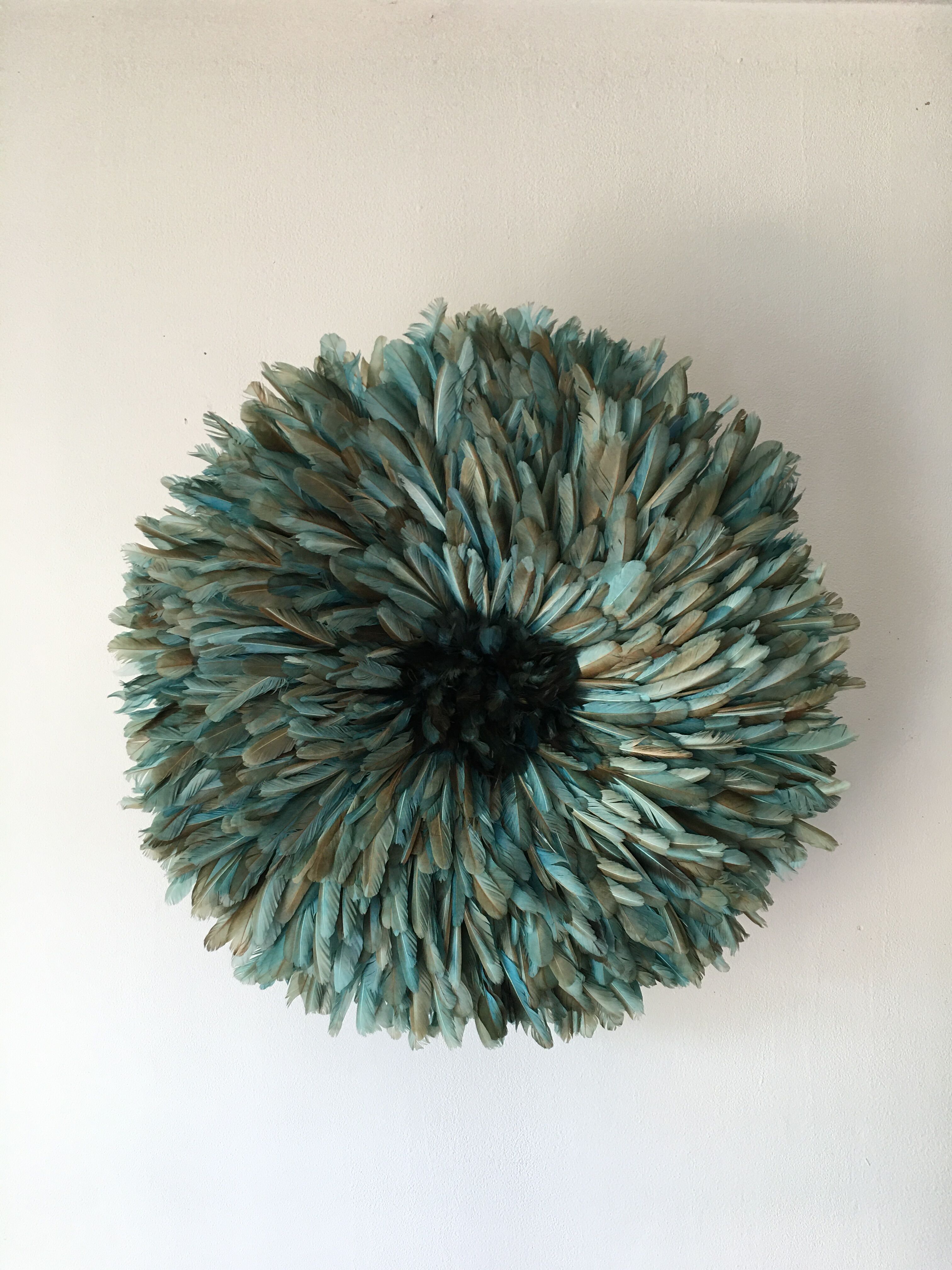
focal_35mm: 29
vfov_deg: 61.7
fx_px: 1063
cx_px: 476
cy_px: 635
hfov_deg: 48.2
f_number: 2.2
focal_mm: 4.15
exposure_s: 1/33
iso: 50
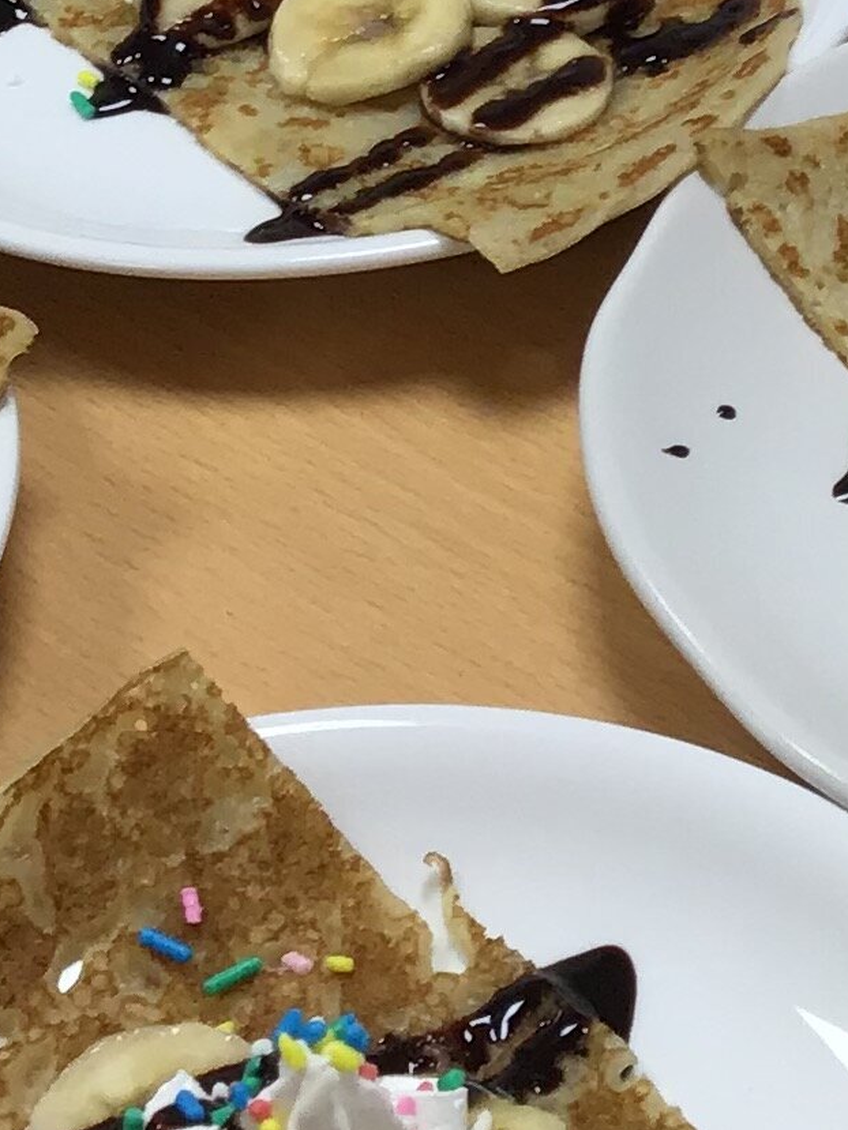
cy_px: -184
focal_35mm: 122
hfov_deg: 12.0
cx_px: 918
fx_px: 3984
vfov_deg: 15.6
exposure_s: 1/60
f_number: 2.4
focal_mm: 3.3
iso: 32
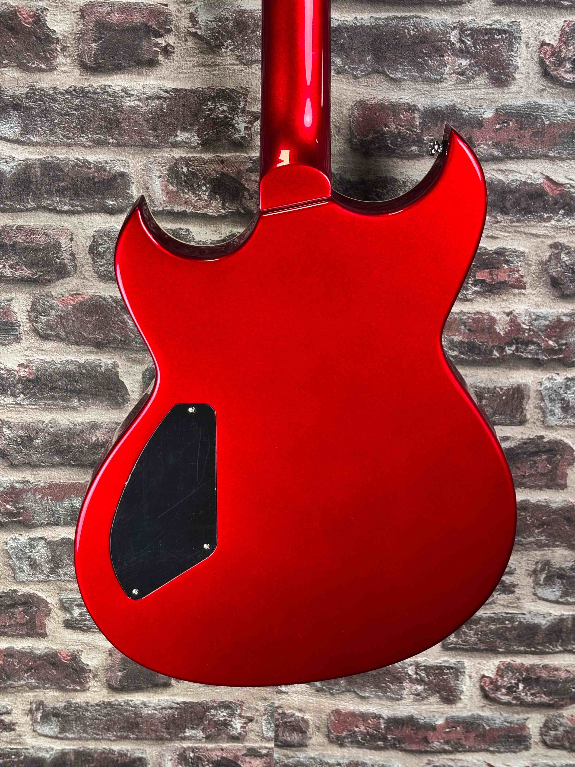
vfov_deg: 36.8
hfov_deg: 28.0
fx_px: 1152
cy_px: 384
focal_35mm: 52
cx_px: 288
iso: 100
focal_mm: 5.96
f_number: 1.6
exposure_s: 1/60
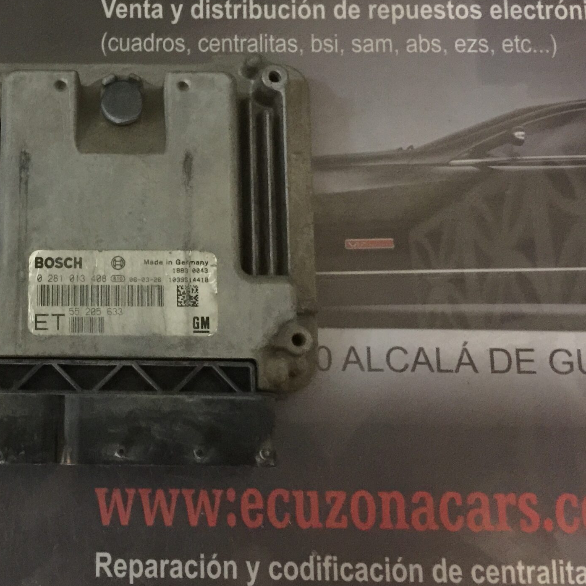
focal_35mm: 47
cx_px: 102
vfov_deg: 36.0
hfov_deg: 34.7
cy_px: 269
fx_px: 900
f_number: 2.2
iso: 200
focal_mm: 4.15
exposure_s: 1/4
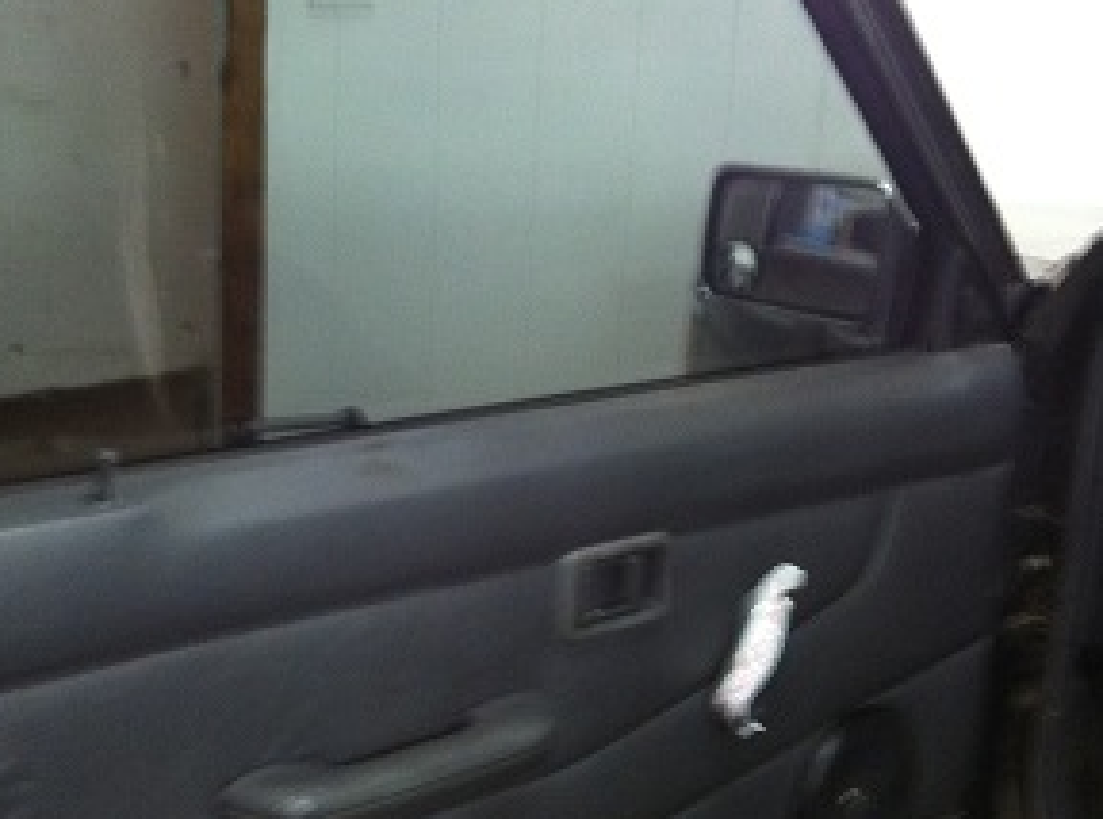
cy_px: 304
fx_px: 1778
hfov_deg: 34.4
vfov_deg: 25.9
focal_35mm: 56
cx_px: 475
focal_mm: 3.85
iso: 250
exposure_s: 1/15
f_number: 2.8
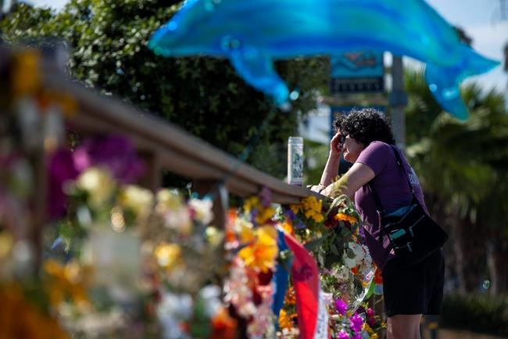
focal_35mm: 200
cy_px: 170
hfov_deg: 10.3
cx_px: 254
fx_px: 2821
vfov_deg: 6.9
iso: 160
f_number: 4
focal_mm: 200
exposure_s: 1/1600
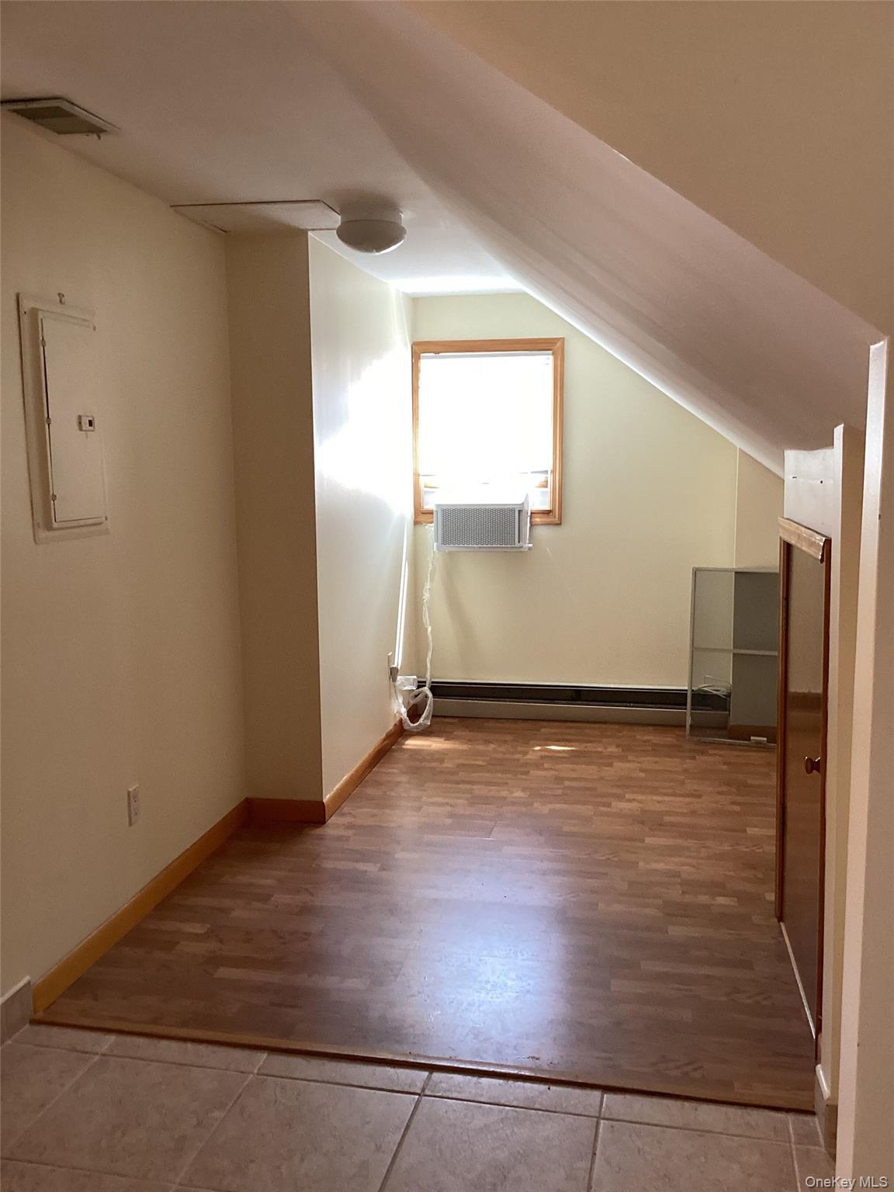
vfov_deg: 58.4
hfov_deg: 45.4
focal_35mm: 31
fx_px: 1067
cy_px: 596
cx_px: 447
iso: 160
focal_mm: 3.3
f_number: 2.4
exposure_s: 1/60
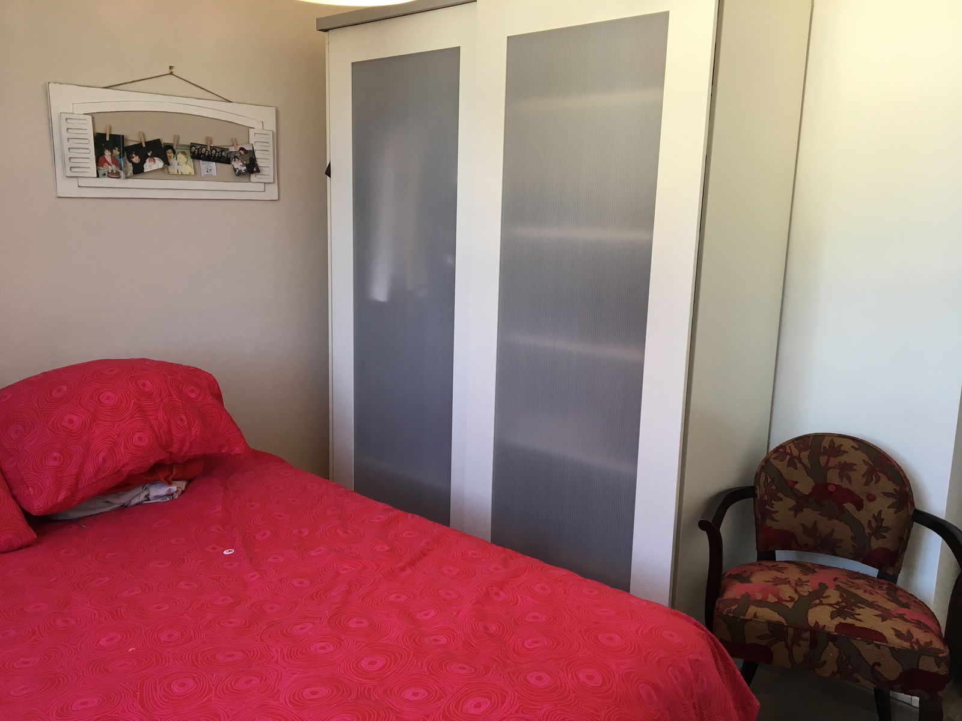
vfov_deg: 48.2
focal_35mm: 29
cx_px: 481
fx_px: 806
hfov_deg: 61.7
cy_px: 360
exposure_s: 1/33
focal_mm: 4.15
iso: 32
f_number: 2.2
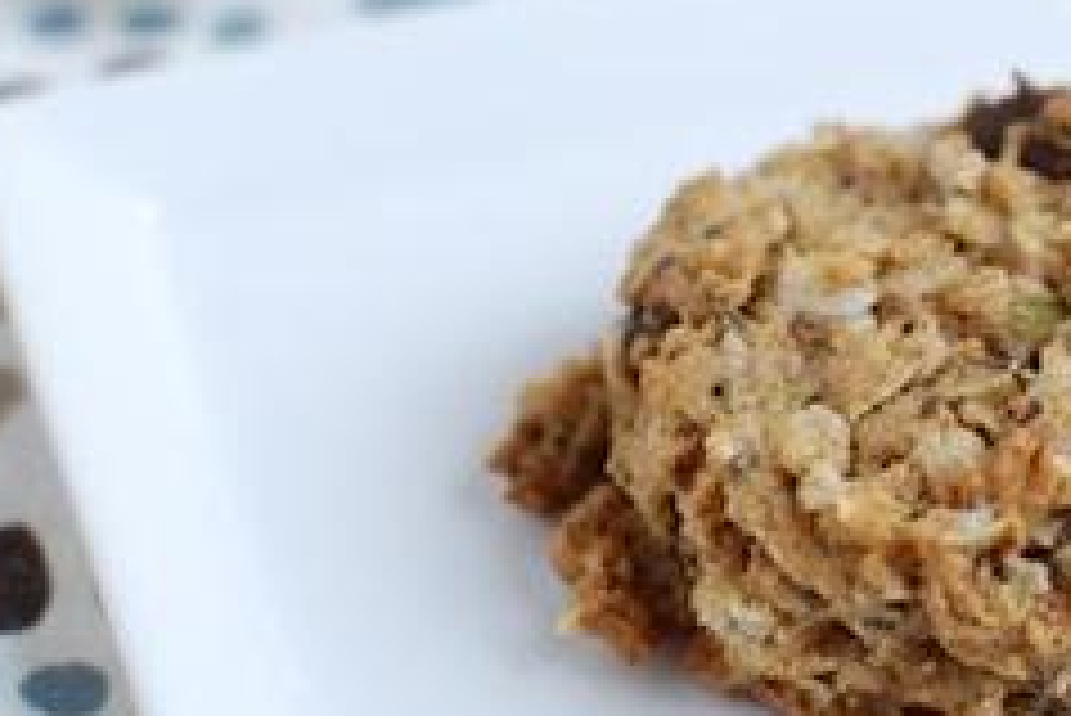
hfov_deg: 16.9
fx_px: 3606
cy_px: 162
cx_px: 684
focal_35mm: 121
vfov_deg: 11.3
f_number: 3.5
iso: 200
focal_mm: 35
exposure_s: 1/125
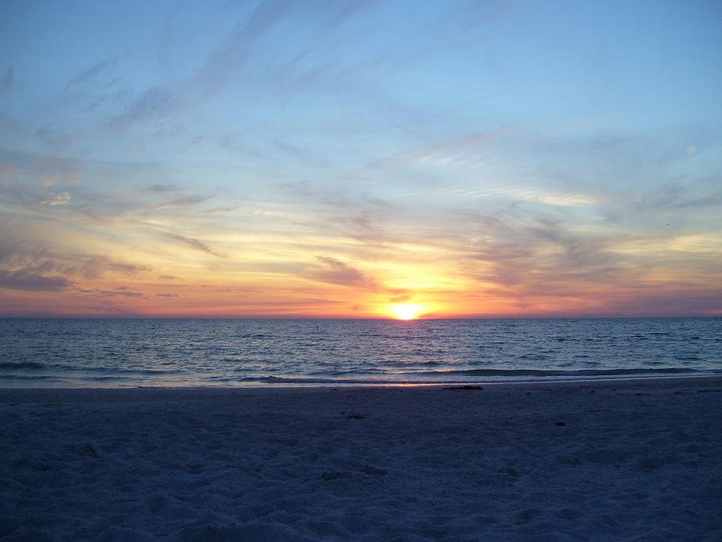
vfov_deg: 39.7
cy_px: 271
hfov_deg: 51.3
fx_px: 751
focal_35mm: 36
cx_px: 361
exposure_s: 1/180
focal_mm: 6
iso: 80
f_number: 2.7
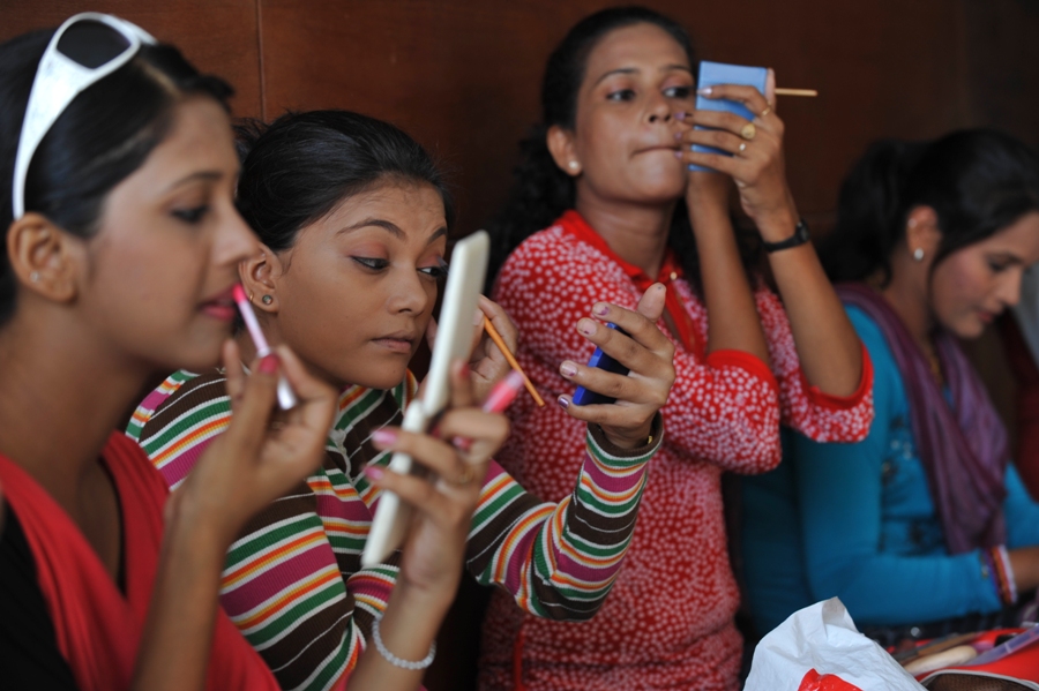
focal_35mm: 95
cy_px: 346
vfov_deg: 14.4
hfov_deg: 21.5
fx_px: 2740
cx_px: 520
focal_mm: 95
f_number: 4.5
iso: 200
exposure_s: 1/30
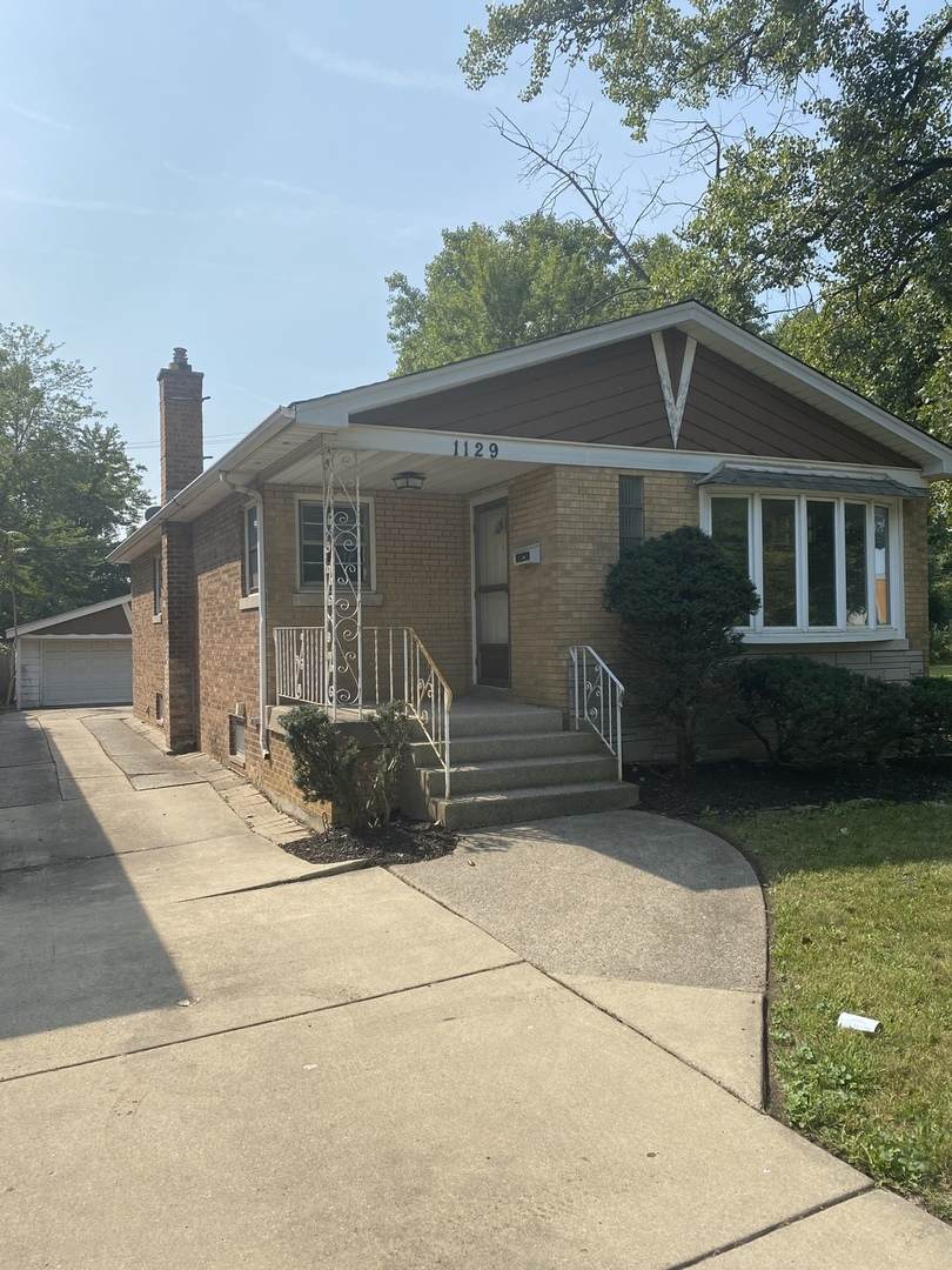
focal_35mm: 26
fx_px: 953
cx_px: 476
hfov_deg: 53.1
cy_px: 635
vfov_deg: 67.3
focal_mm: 4.25
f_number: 1.8
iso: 32
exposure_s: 1/3125
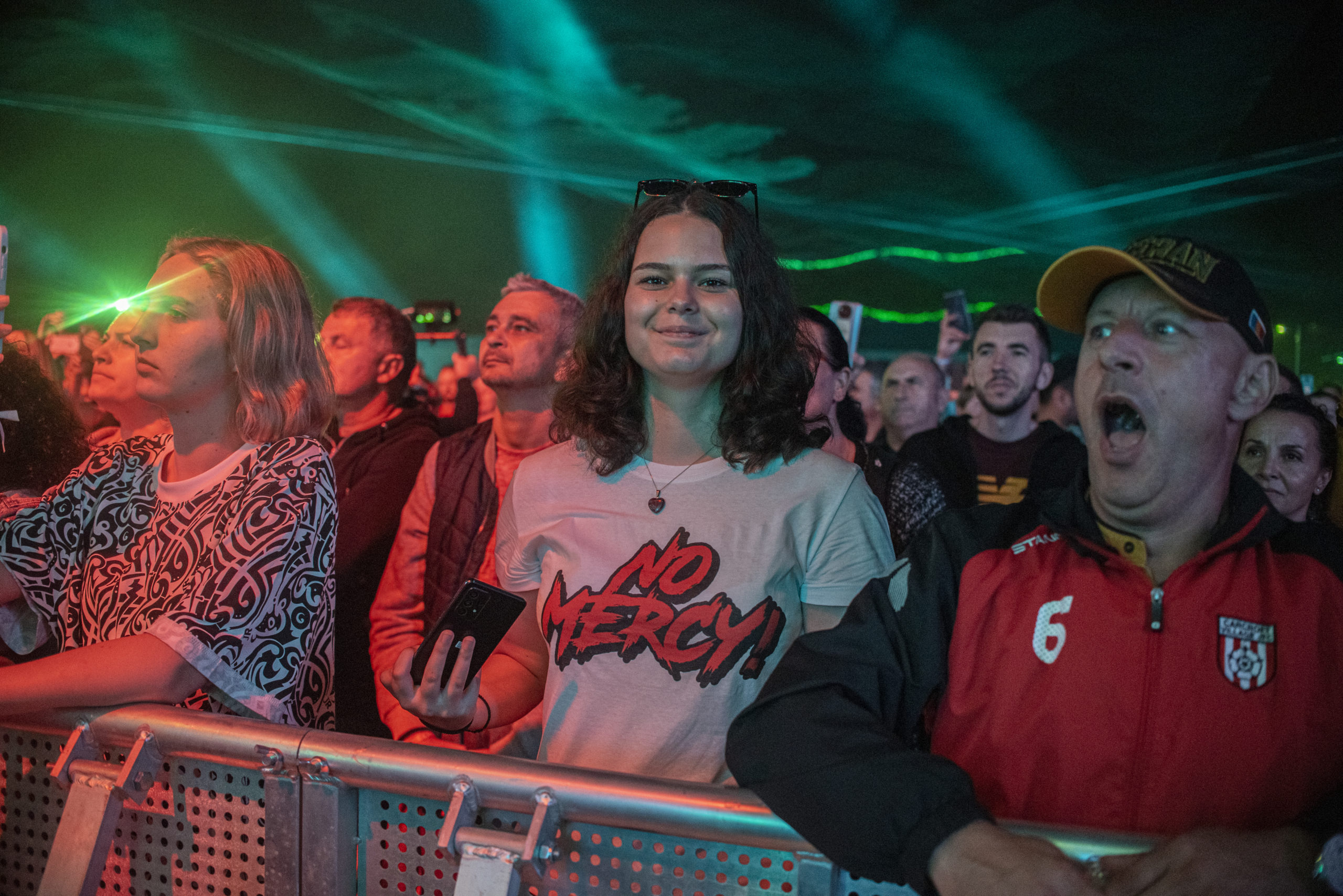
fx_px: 1306
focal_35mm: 35
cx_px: 672
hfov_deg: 54.4
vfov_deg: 37.9
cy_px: 448
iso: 2000
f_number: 2.8
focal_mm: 35
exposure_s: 1/200
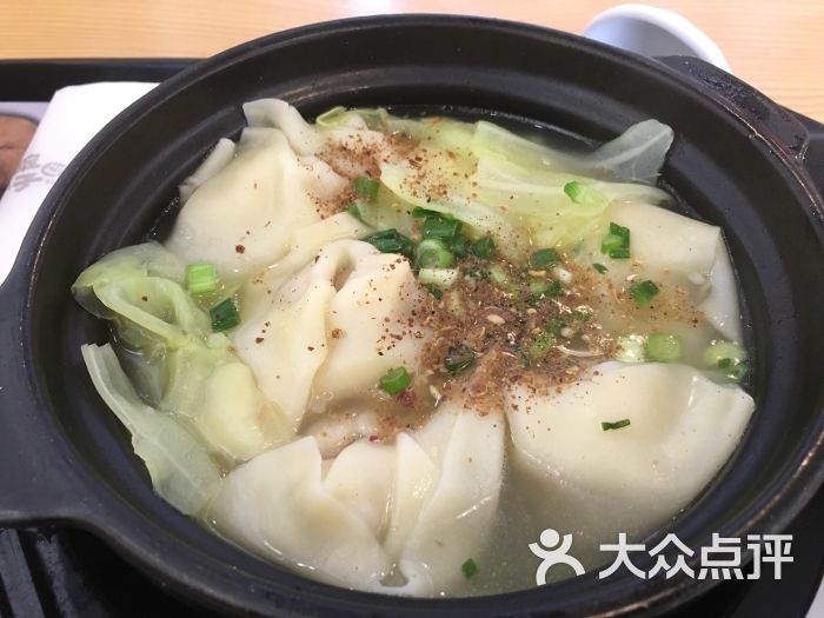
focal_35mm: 29
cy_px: 309
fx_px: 690
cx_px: 412
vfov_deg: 48.2
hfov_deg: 61.7
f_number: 2.2
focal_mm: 4.15
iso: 200
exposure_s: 1/33
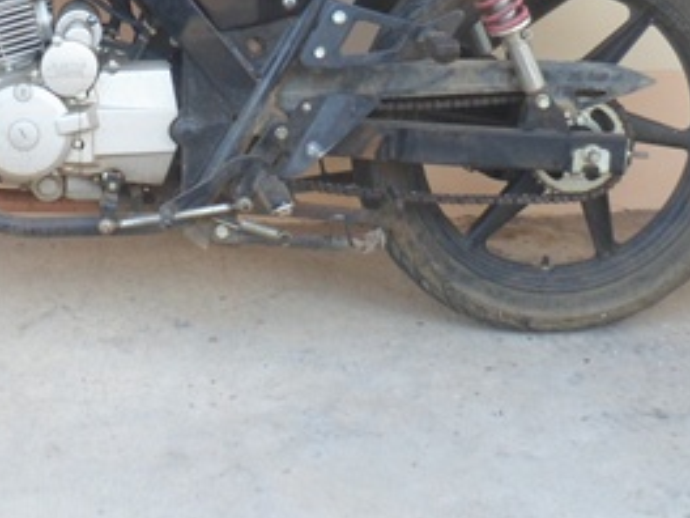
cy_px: -89
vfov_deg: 21.7
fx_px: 1256
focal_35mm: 63
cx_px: 94
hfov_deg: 29.7
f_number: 3.3
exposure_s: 1/90
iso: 100
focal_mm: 4.9
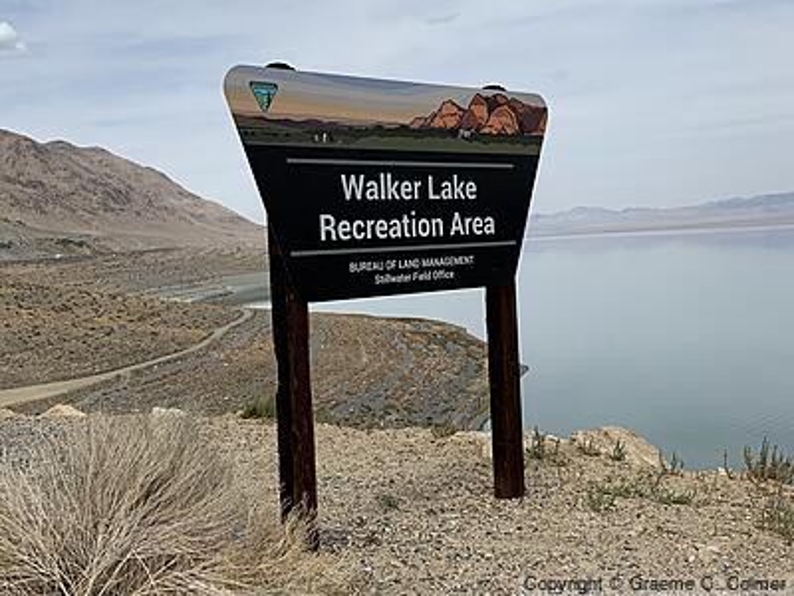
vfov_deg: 53.1
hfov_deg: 67.3
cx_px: 397
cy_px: 298
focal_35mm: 26
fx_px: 596
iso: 25
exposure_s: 1/3289
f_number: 1.8
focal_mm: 4.25
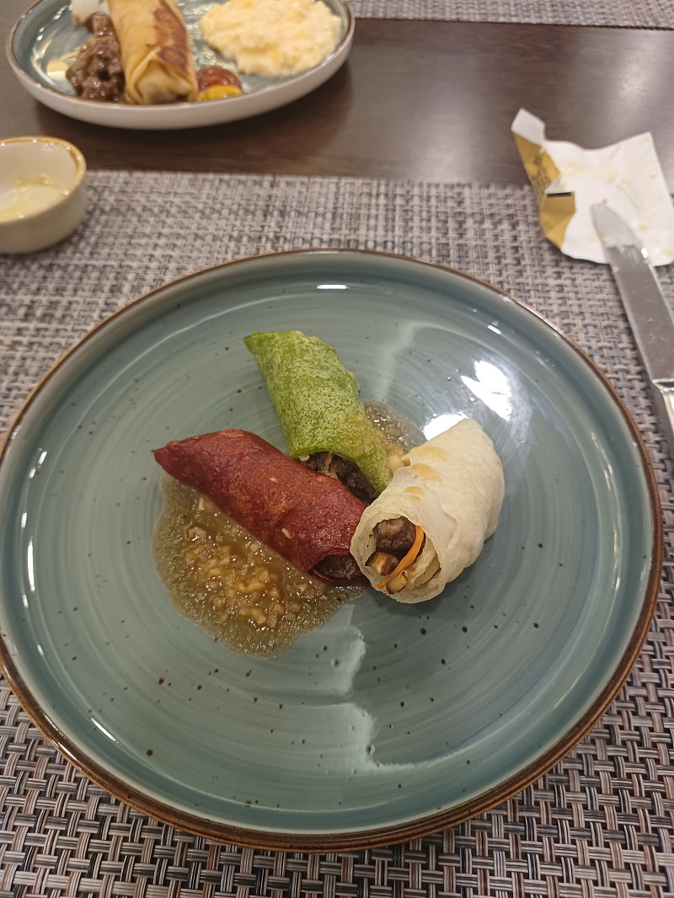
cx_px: 337
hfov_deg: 58.9
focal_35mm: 23
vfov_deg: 73.9
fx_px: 597
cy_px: 449
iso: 200
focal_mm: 5.06
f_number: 1.8
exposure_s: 1/33.3
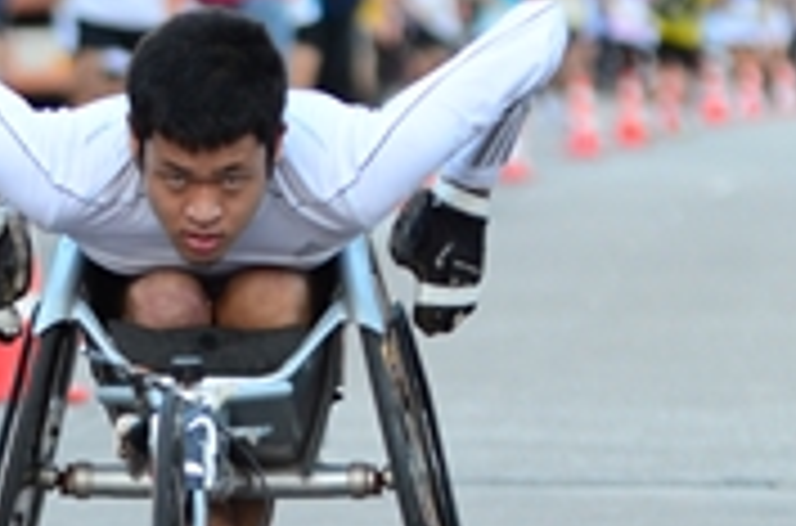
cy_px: 506
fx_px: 13817
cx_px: 166
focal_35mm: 627
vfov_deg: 2.2
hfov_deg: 3.3
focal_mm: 135
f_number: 2.8
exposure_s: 1/640
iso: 800
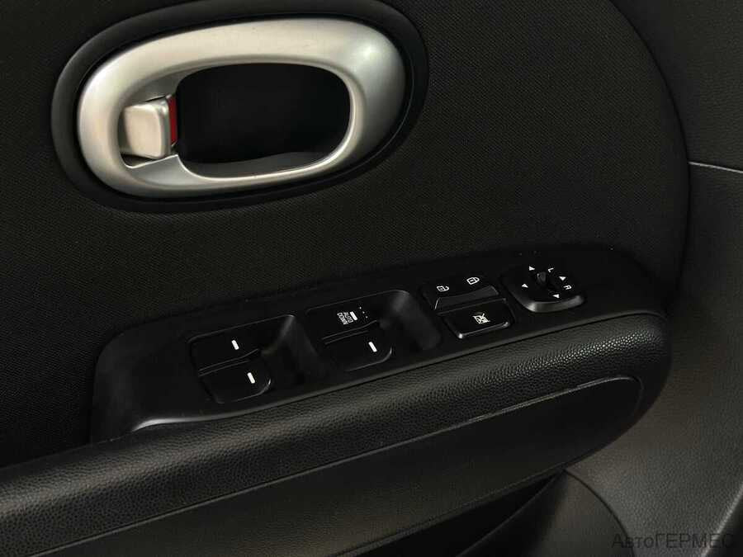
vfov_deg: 30.3
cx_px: 372
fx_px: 1030
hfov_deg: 39.7
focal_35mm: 48
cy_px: 278
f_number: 1.78
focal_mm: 6.86
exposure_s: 1/33
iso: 500
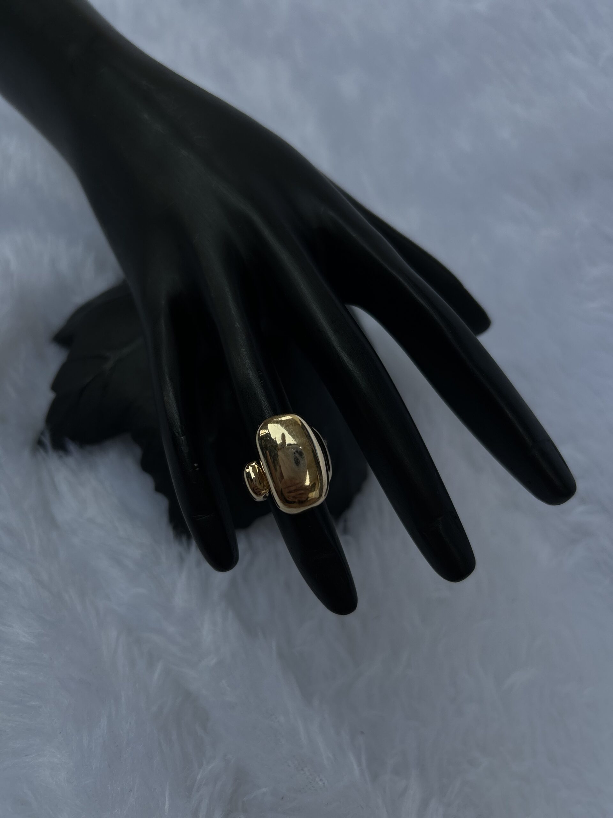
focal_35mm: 26
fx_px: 614
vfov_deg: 67.3
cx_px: 306
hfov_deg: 53.1
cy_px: 409
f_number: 1.5
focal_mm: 5.7
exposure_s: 1/121
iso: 50
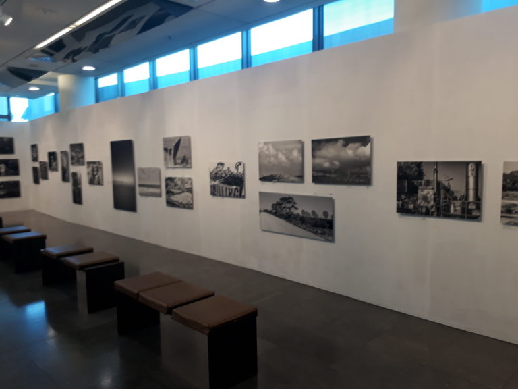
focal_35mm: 27
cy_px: 194
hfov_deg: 65.3
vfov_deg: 51.4
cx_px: 259
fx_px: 404
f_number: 1.9
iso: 40
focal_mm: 3.6
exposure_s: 1/33
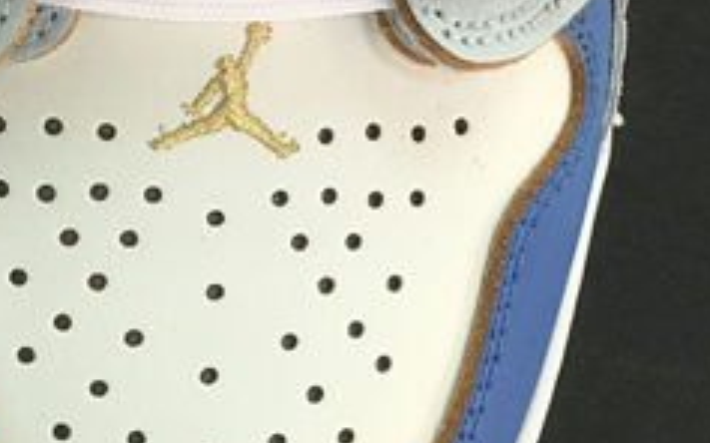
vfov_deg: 6.9
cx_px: -225
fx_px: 3656
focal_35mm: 189
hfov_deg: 10.8
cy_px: 109
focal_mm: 6.6
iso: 25
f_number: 2.8
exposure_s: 1/100
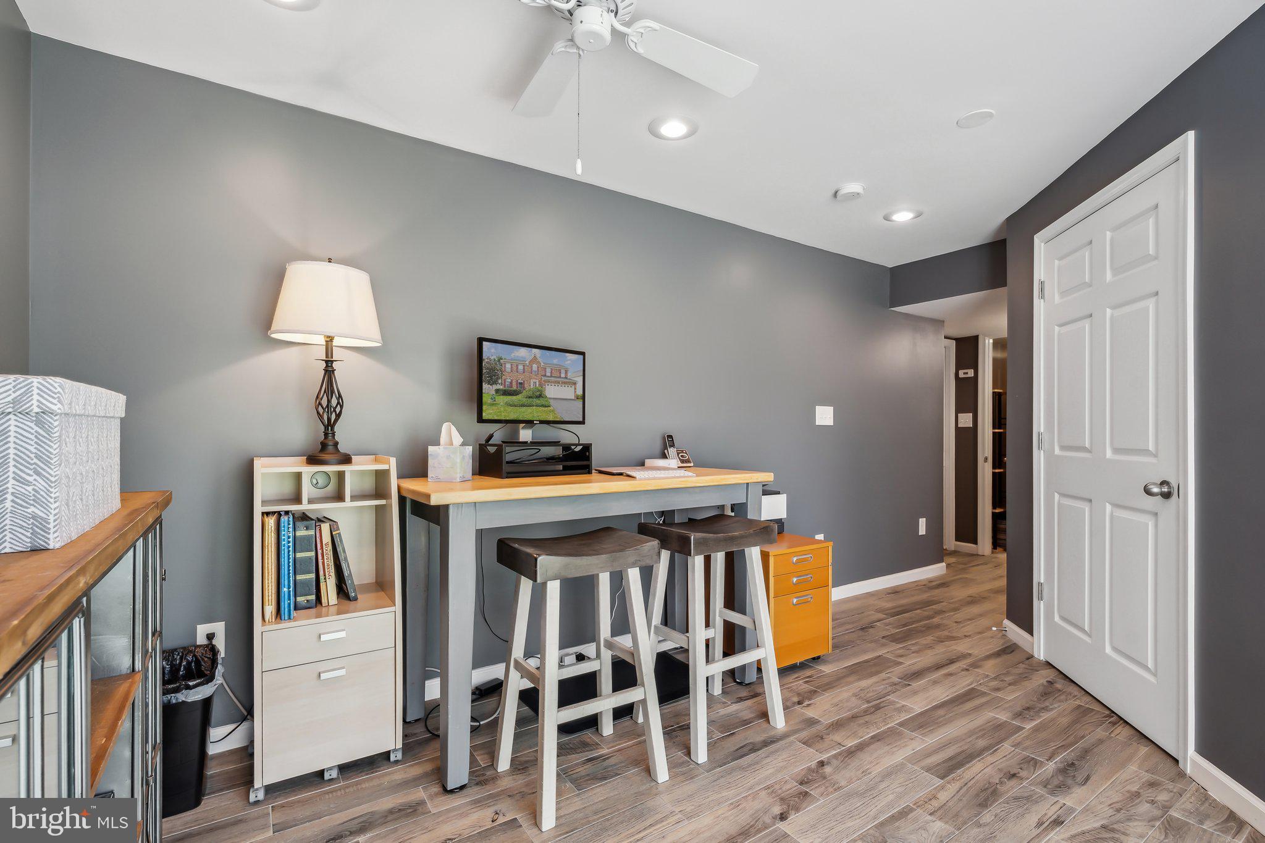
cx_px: 632
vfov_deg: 72.0
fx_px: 580
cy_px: 422
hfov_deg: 95.0
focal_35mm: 16
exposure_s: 1/5
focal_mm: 16.5
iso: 200
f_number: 8
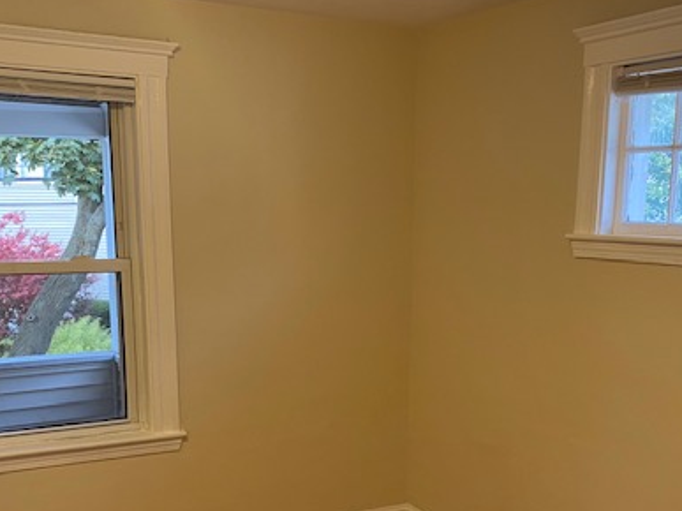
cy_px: 404
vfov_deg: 32.7
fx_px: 847
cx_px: 361
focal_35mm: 43
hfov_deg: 43.8
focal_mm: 4.25
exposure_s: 1/60
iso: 200
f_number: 1.8
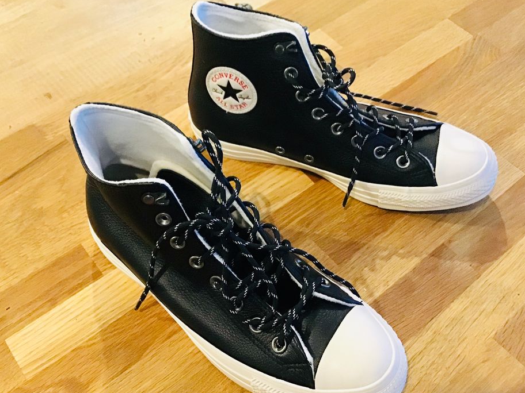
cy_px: 202
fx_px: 516
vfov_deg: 41.8
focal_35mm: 34
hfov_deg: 54.0
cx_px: 260
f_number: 2.4
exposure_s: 1/17
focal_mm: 3.3
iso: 400
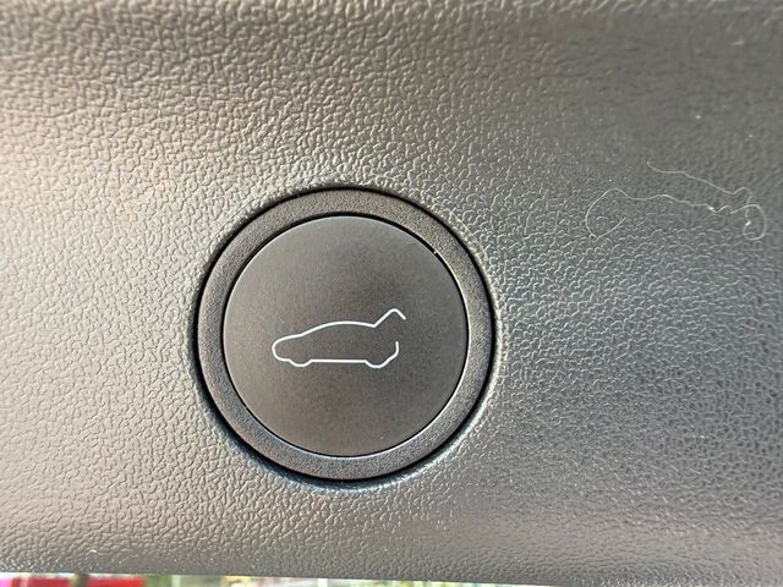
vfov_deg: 56.8
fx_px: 543
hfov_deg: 71.6
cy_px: 294
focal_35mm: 24
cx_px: 392
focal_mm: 2.22
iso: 100
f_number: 2.2
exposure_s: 1/99
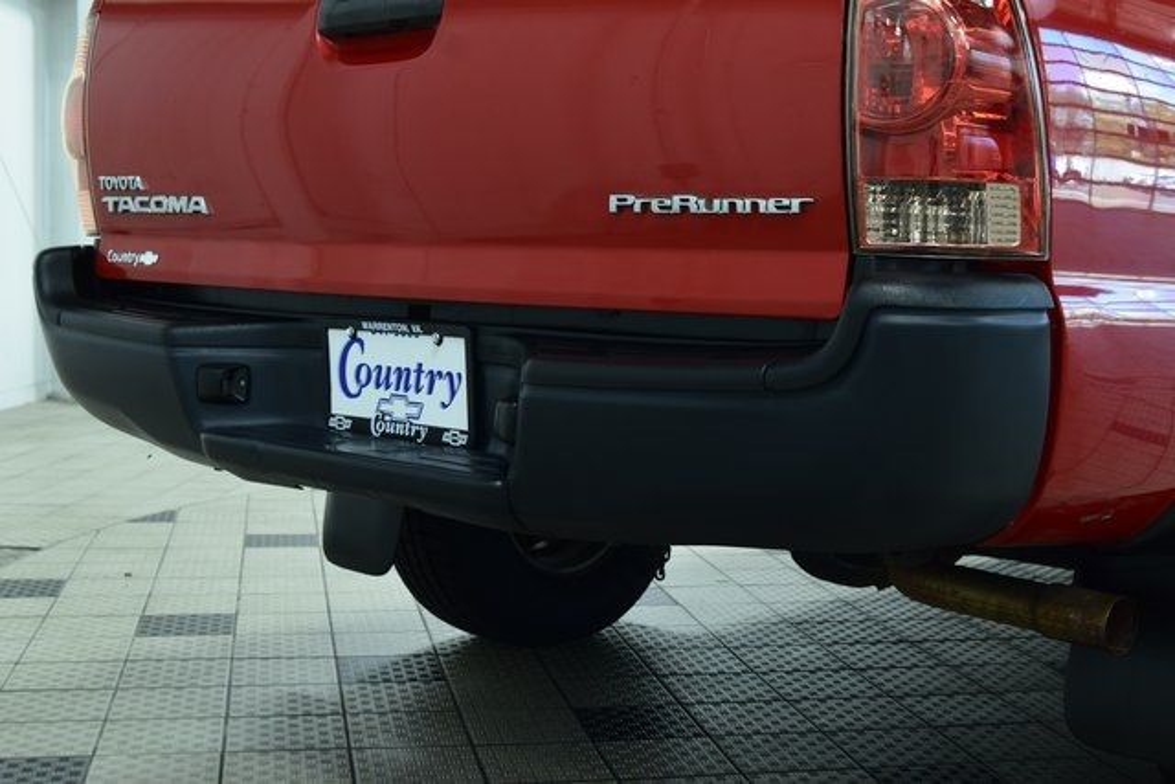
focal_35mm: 51
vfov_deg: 26.5
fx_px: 1665
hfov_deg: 38.9
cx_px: 588
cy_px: 392
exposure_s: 1/15
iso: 640
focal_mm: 34
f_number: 6.3
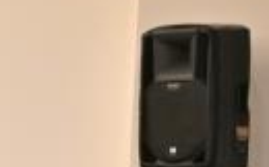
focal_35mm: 289
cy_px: 346
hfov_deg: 6.2
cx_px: -735
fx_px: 2117
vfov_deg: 4.5
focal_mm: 24
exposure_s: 1/160
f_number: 4
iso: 250
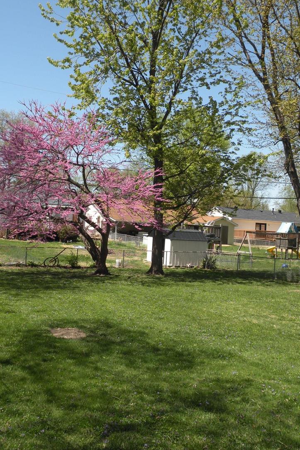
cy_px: 220
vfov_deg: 50.7
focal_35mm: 38
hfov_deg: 35.0
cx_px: 134
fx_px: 475
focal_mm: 5.8
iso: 64
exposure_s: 1/182
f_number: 6.3
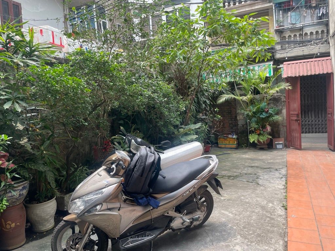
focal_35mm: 26
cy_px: 126
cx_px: 168
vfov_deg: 53.1
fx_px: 252
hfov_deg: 67.3
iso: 32
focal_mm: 4.2
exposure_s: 1/356
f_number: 1.6
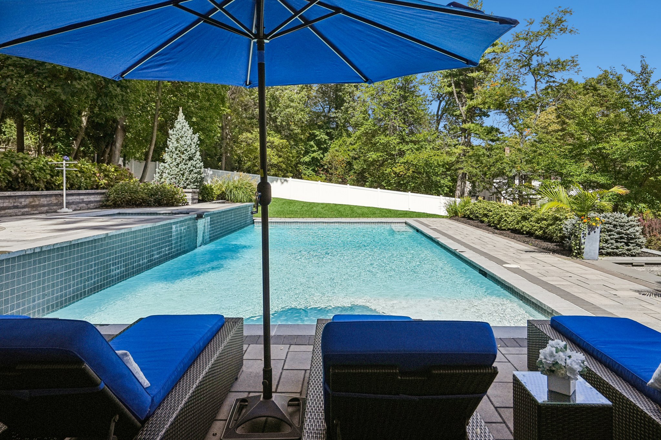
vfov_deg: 55.1
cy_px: 220
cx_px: 330
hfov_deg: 76.1
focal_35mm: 23
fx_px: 422
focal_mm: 23
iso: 1600
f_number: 8
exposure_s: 1/5000
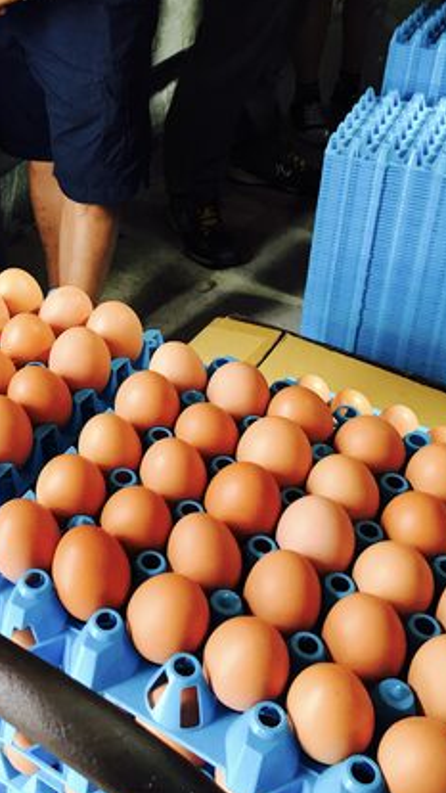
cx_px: 73
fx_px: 925
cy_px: 283
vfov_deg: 45.9
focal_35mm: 44
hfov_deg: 26.5
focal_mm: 3.99
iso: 40
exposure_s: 1/17
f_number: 1.8
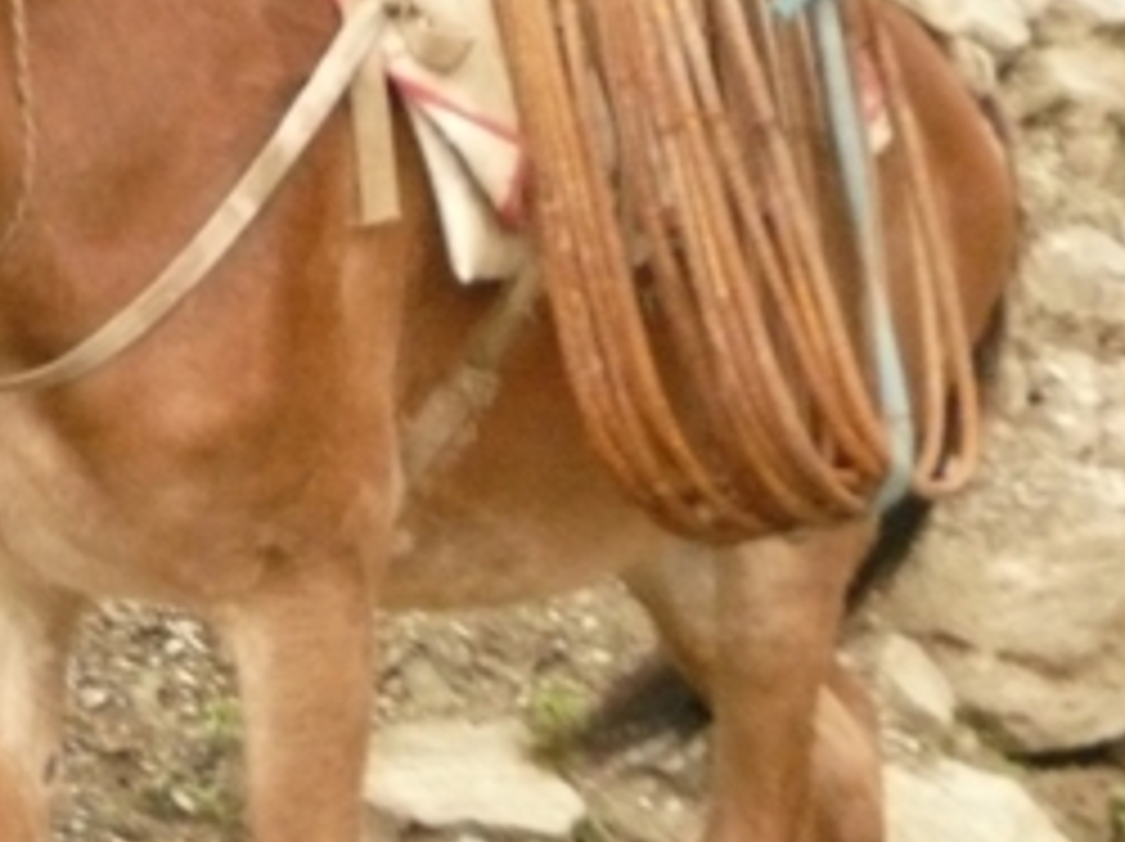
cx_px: -63
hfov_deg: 10.6
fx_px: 6007
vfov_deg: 8.0
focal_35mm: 185
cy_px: 387
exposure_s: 1/125
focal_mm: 12.7
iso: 800
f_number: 4.6
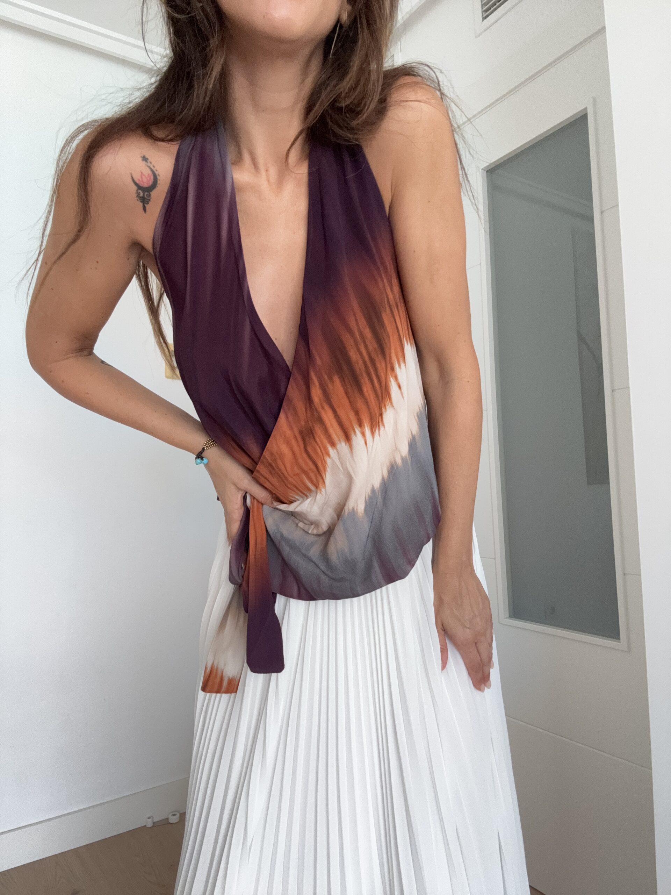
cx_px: 336
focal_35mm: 23
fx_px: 594
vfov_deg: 73.9
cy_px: 448
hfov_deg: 58.9
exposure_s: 1/60
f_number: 1.9
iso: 100
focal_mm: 2.69
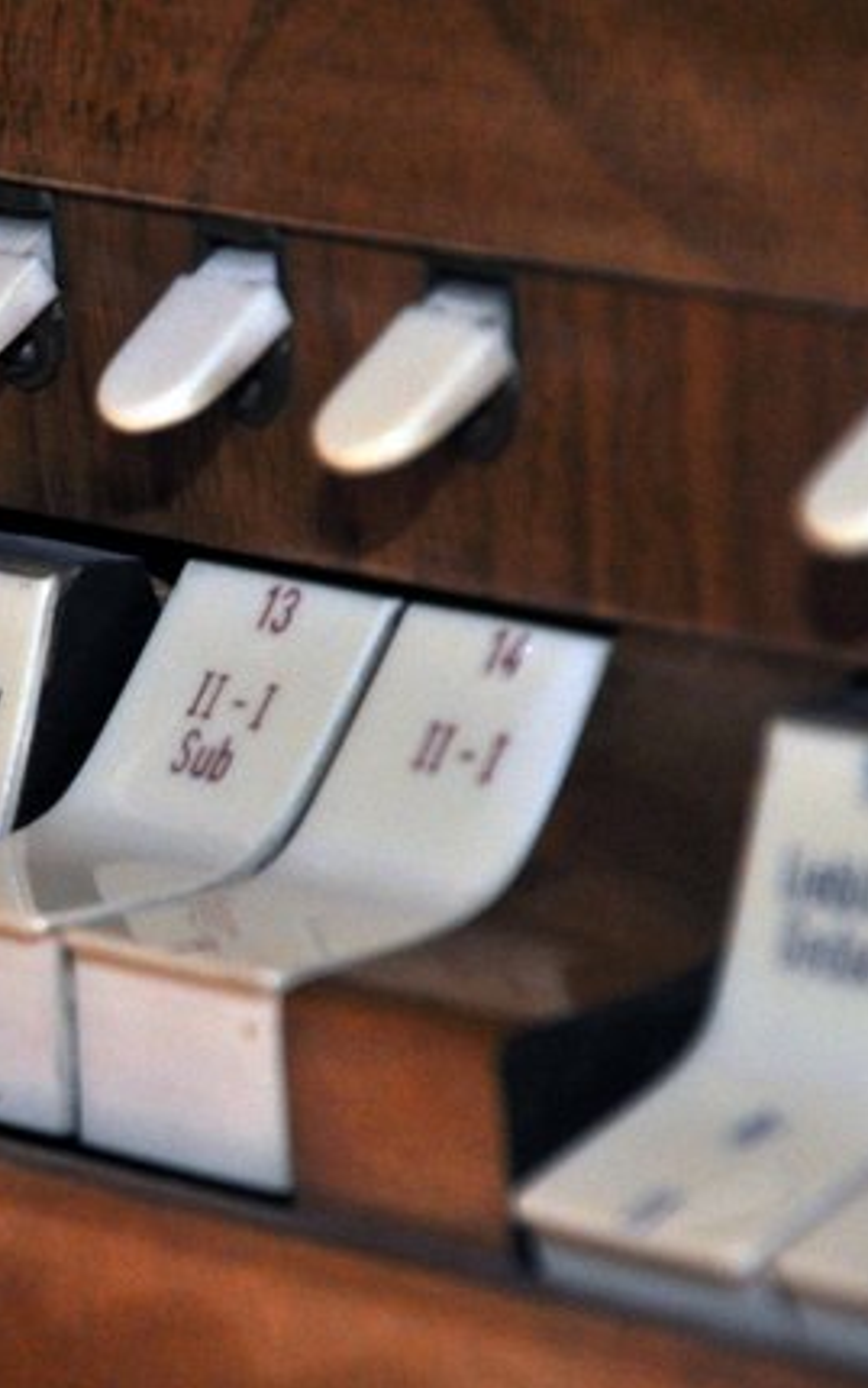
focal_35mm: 462
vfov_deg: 4.5
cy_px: 694
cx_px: -19
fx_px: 17475
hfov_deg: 2.8
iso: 800
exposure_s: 1/60
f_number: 6.3
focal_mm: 200
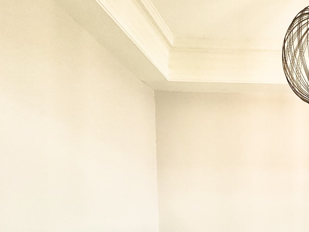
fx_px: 268
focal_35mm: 30
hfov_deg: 48.6
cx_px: 313
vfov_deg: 40.2
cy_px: 239
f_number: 2.2
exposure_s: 1/120
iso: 250
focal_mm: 2.22
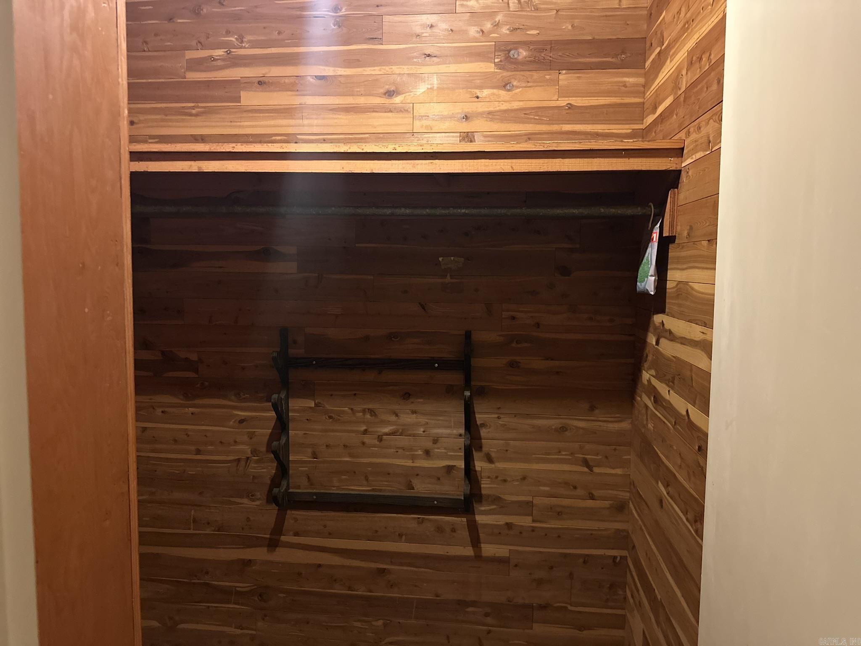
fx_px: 597
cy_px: 323
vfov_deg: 56.8
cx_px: 430
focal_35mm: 24
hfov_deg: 71.6
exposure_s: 1/30
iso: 1000
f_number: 1.78
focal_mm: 6.86
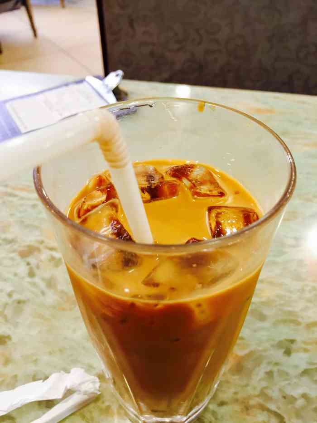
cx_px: 158
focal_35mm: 29
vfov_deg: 61.7
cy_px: 212
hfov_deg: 48.2
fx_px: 354
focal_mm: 4.15
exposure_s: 1/33
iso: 80
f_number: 2.2
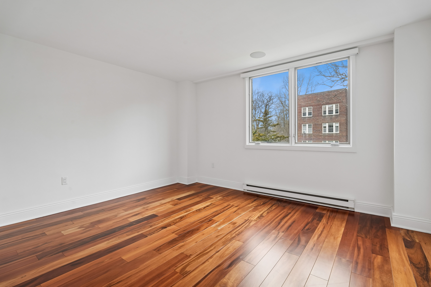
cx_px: 216
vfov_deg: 73.7
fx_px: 192
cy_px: 144
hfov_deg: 96.7
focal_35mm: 16
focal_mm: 16
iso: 400
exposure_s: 1/13
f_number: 8
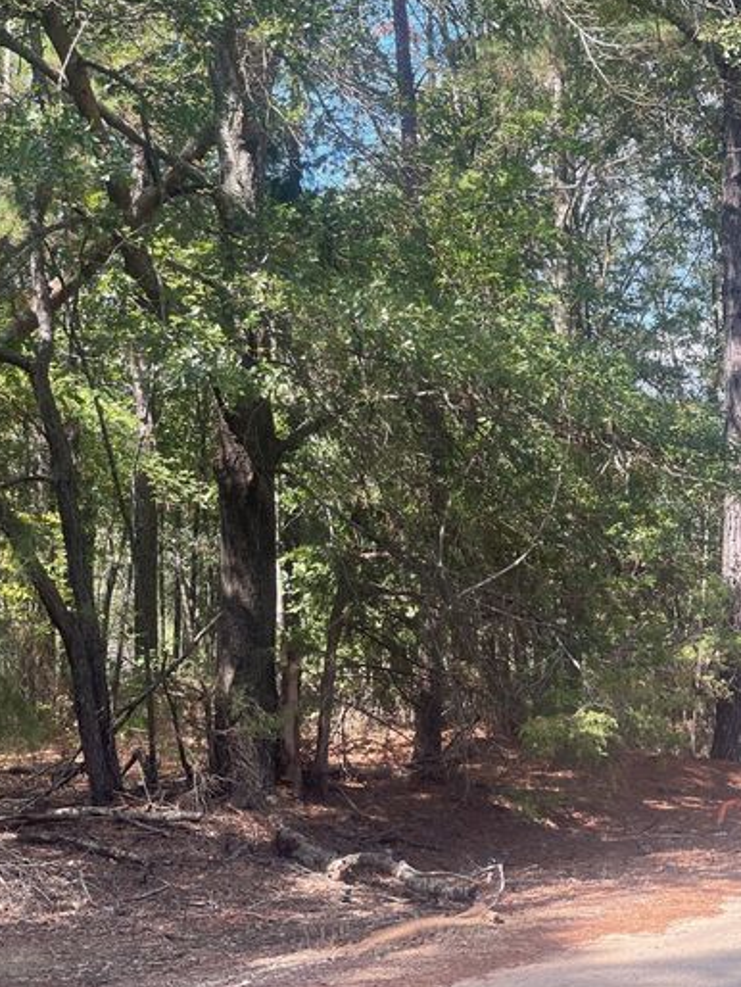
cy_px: 375
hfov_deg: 17.8
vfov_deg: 23.5
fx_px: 2367
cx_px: 347
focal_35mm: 83
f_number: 2.2
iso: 25
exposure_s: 1/121
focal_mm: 7.5
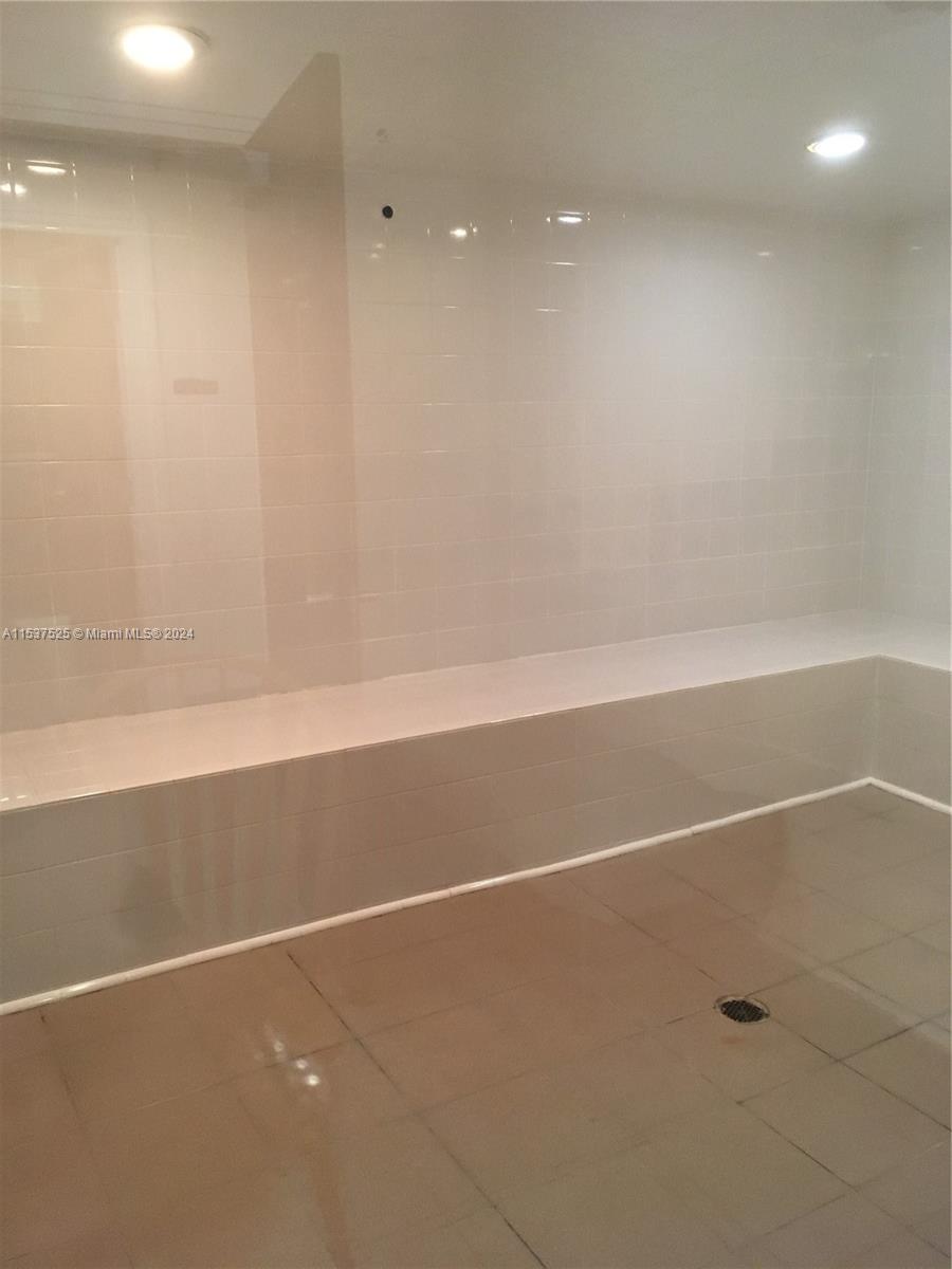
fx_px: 1063
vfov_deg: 61.7
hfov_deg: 48.2
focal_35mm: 29
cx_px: 476
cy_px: 634
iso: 200
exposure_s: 1/20
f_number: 2.2
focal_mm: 4.15
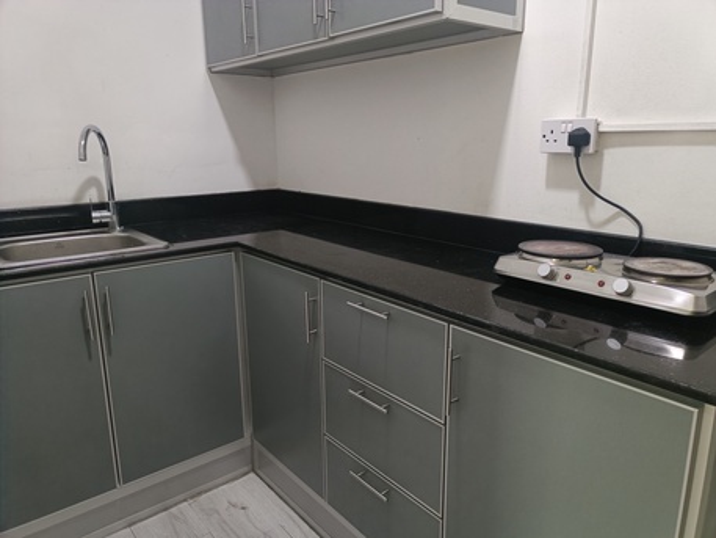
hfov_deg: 69.4
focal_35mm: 25
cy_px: 269
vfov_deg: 54.9
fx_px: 517
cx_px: 358
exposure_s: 1/33.3
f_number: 1.7
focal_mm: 4.7
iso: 2417
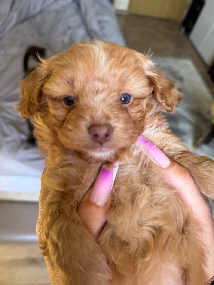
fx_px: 198
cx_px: 107
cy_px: 142
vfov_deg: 71.6
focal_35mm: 24
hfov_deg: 56.8
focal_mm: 6.76
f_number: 1.78
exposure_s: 1/100
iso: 160
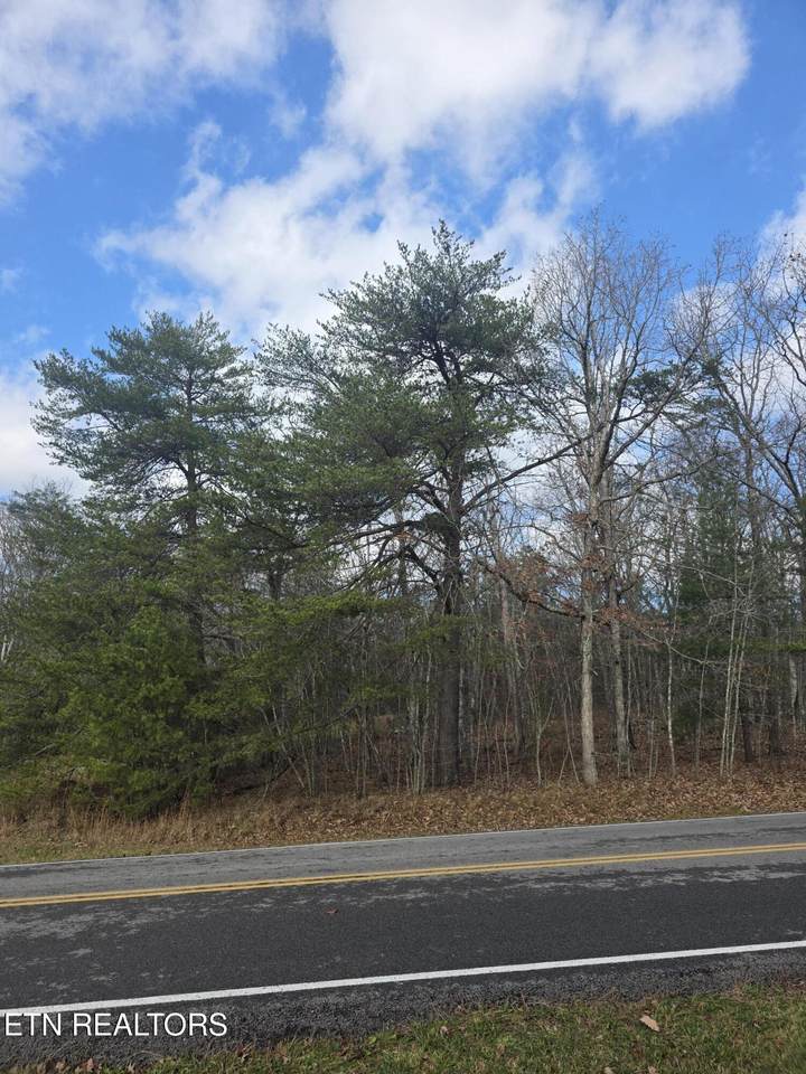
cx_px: 403
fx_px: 714
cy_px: 537
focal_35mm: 23
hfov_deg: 58.9
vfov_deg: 73.9
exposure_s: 1/2339
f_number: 1.7
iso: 80
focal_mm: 6.3
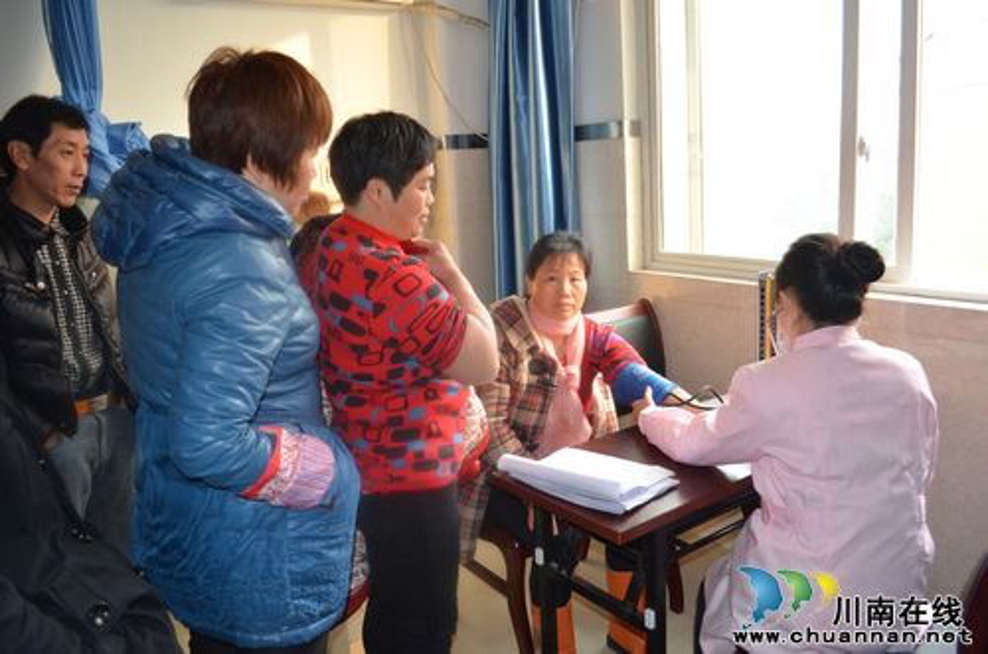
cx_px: 494
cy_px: 327
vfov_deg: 47.7
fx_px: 739
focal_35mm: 27
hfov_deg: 67.5
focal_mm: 18
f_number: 3.5
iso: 640
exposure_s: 1/60
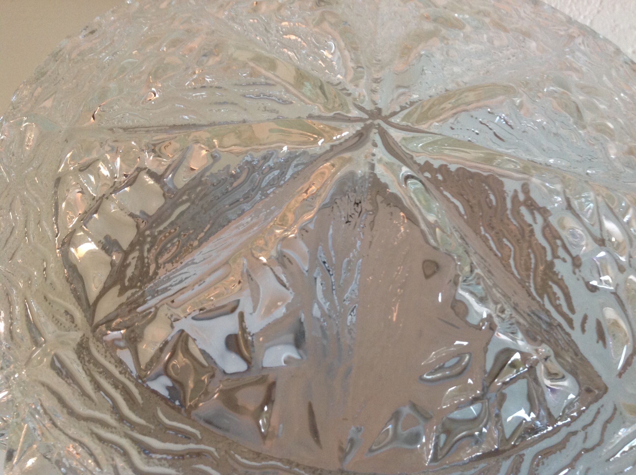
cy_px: 238
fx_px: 642
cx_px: 318
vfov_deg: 40.6
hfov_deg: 52.7
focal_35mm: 35
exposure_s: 1/17
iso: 125
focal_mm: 4.28
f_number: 2.4
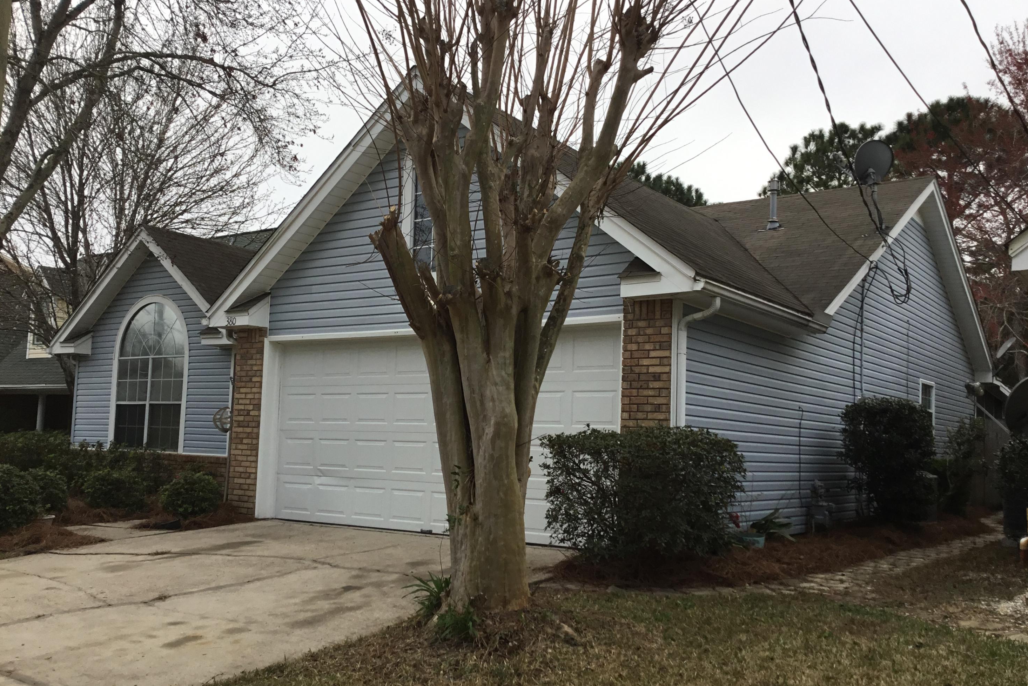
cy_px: 377
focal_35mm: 33
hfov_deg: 57.2
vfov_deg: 39.9
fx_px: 942
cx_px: 525
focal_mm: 3.3
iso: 25
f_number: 2.4
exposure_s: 1/206
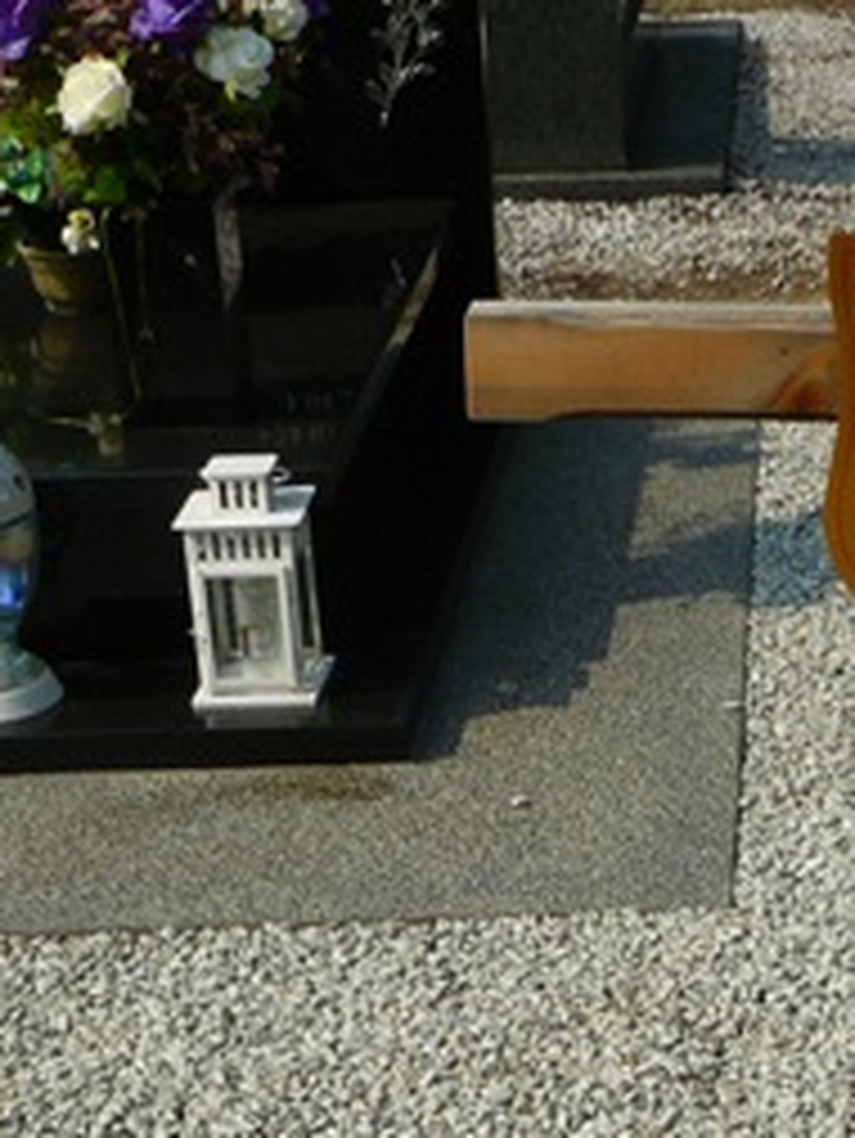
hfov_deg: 15.9
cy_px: 1435
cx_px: 855
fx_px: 2994
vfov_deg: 19.9
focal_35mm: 91
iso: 100
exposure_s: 1/400
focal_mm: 6
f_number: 6.3
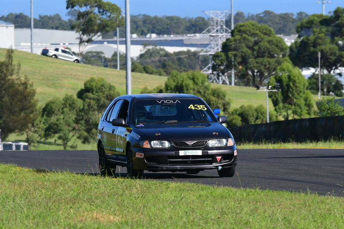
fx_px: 4442
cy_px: 114
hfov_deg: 4.4
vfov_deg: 3.0
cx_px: 172
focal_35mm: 465
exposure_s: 1/640
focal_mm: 310
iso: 500
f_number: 11
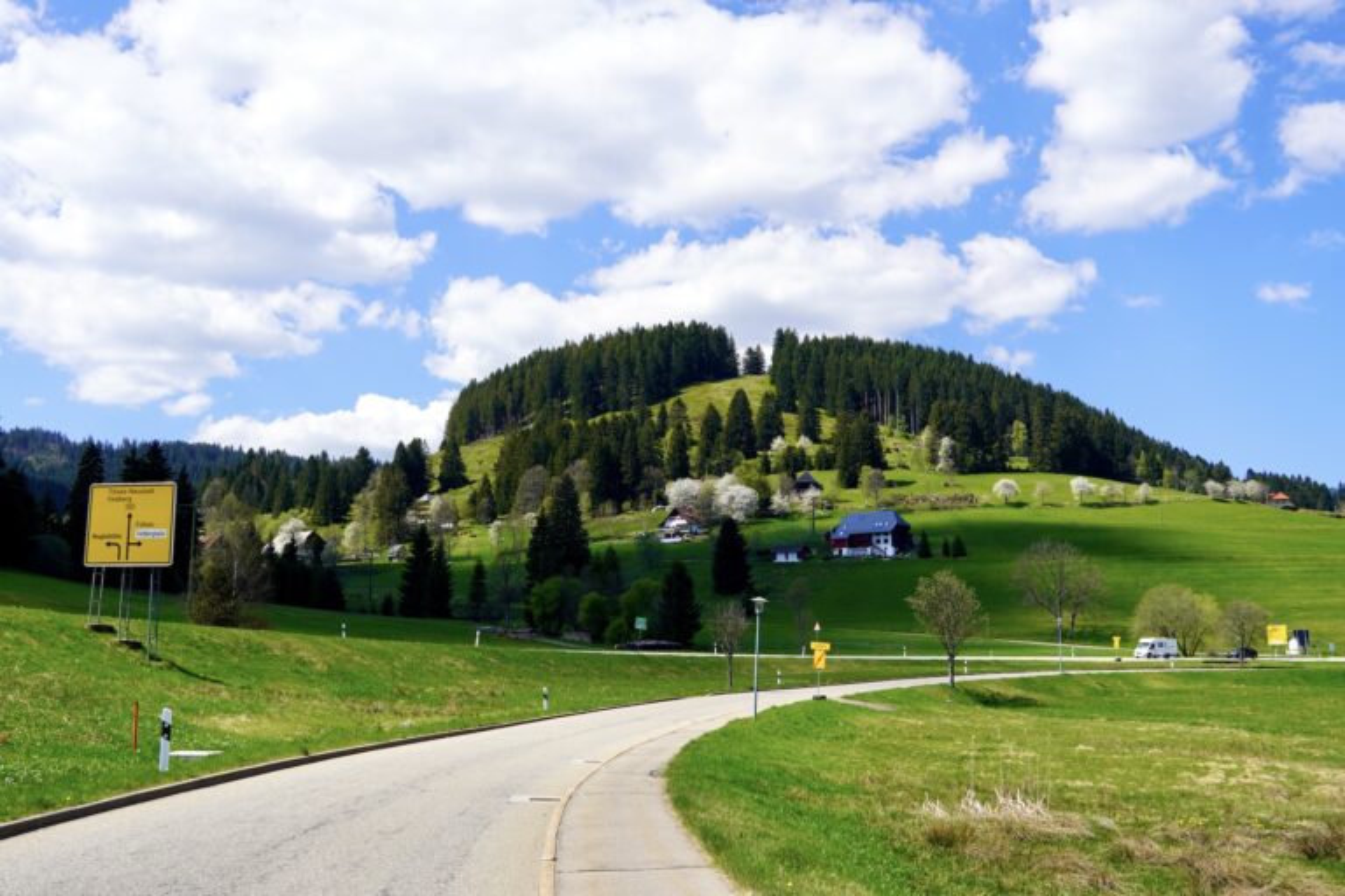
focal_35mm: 39
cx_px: 672
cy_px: 448
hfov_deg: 49.6
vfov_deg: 34.2
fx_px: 1457
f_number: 10
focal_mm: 26
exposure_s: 1/160
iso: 100
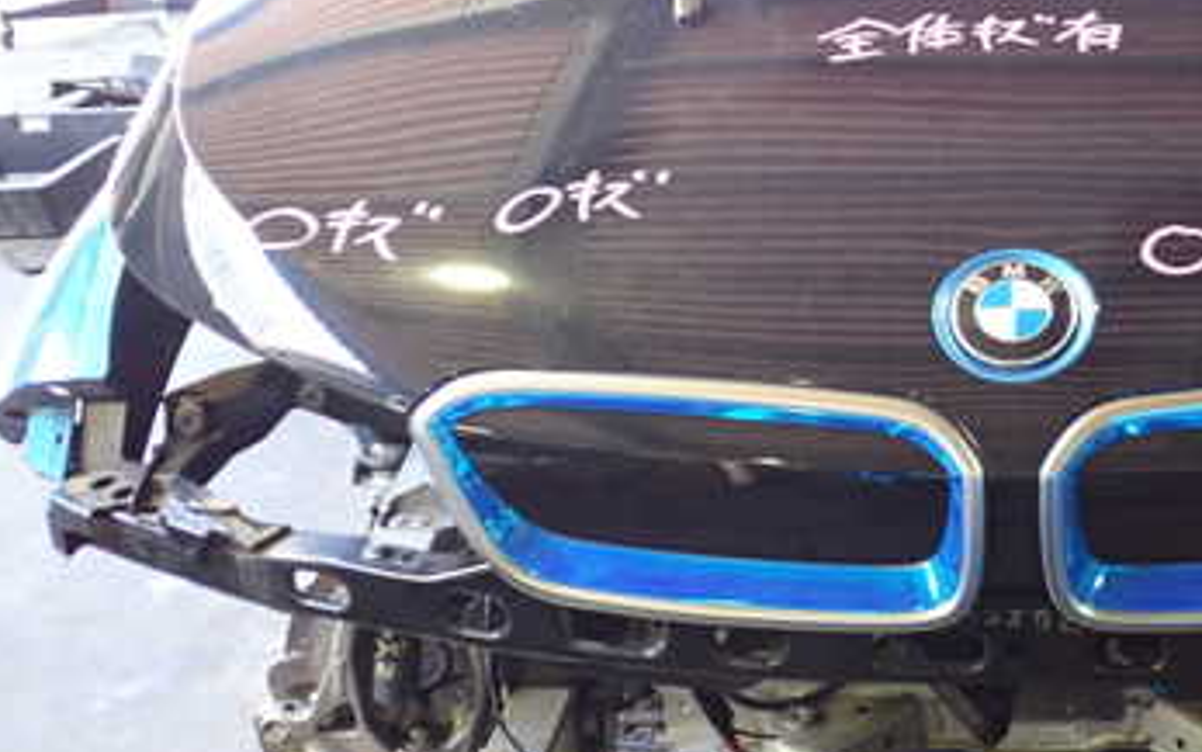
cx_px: 1025
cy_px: 142
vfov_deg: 23.2
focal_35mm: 55
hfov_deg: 35.2
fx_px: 1802
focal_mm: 5.4
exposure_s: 1/30
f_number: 2.3
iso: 320
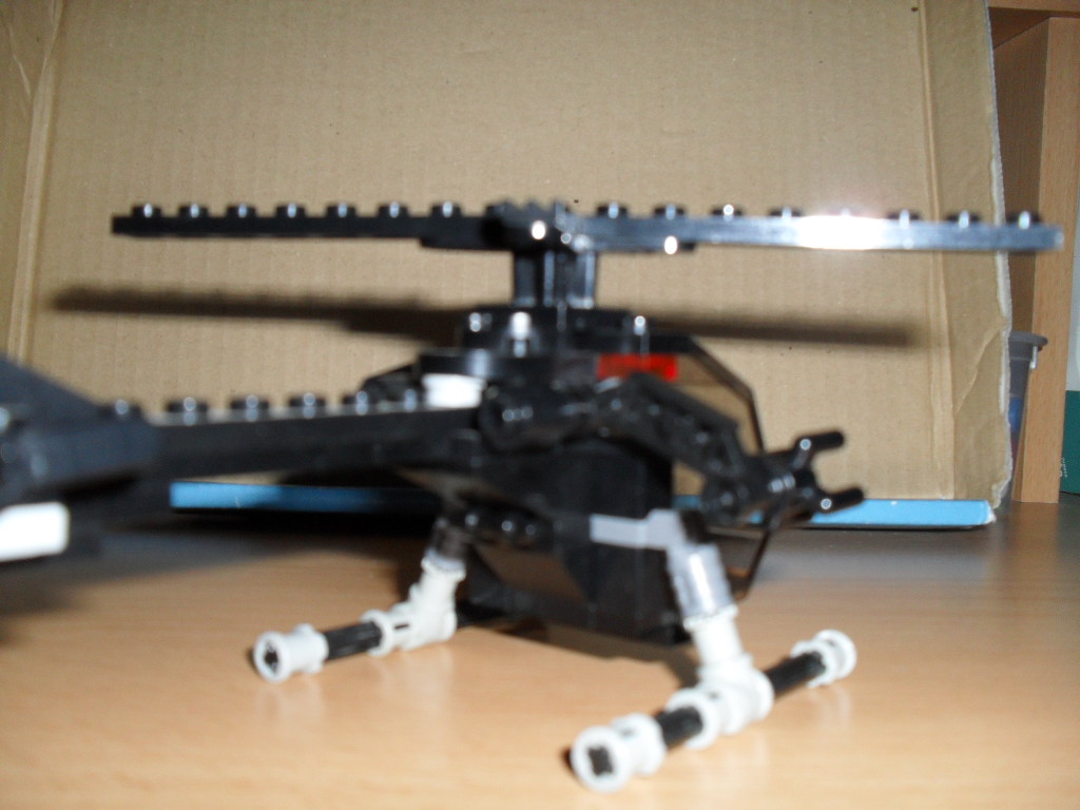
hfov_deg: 52.6
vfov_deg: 40.7
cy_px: 405
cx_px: 540
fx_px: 1092
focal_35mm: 35
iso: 200
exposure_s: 1/45
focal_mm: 6.3
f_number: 3.2
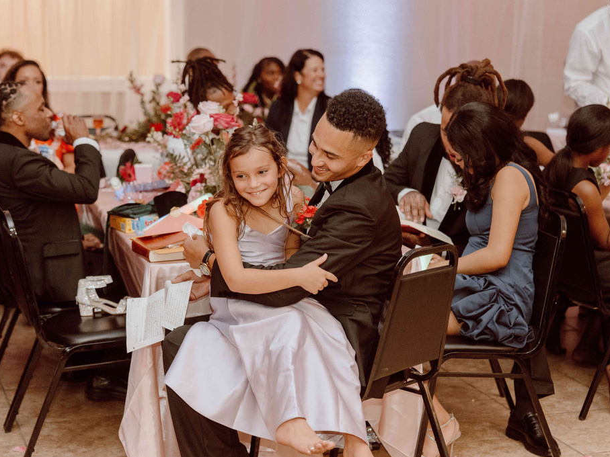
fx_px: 1339
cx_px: 311
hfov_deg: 25.7
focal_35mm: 76
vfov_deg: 19.4
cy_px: 229
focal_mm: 70
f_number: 2.8
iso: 2500
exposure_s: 1/250
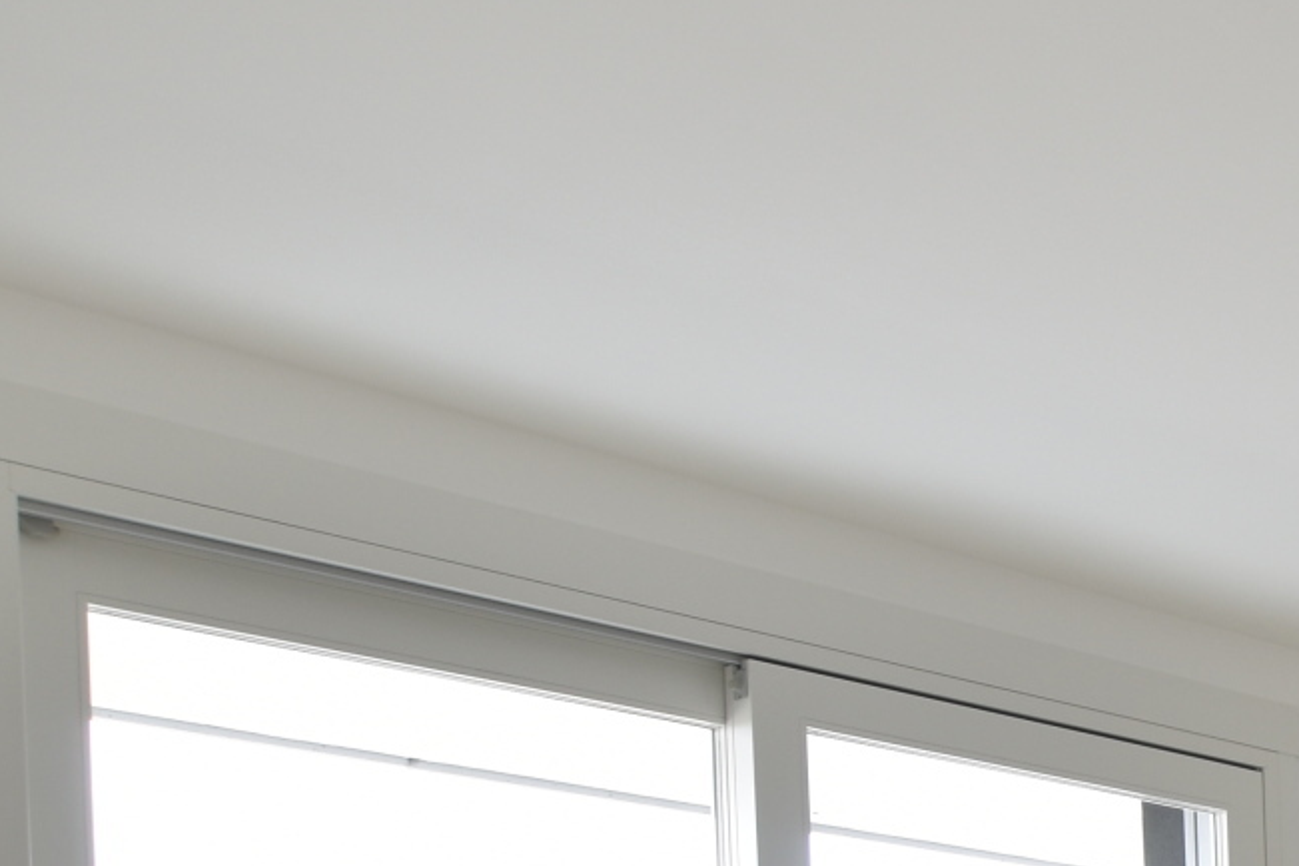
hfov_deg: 24.6
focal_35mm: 59
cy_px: 1296
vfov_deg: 19.9
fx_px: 2129
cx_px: 2039
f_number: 7.1
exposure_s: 1/6
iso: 100
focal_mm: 10
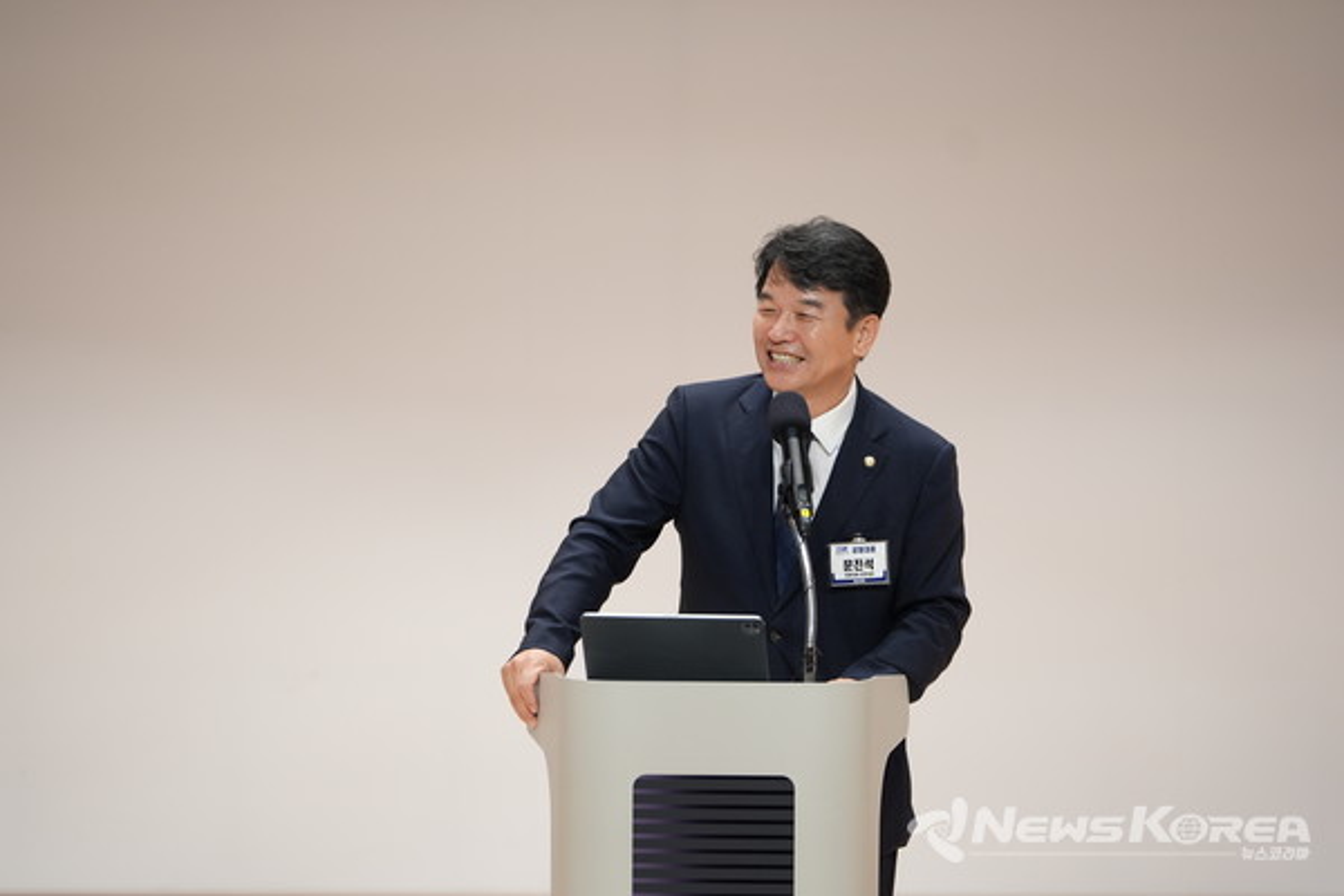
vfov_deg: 8.8
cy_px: 448
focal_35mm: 156
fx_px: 5824
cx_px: 672
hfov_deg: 13.2
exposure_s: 1/800
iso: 1000
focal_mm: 156
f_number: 2.8
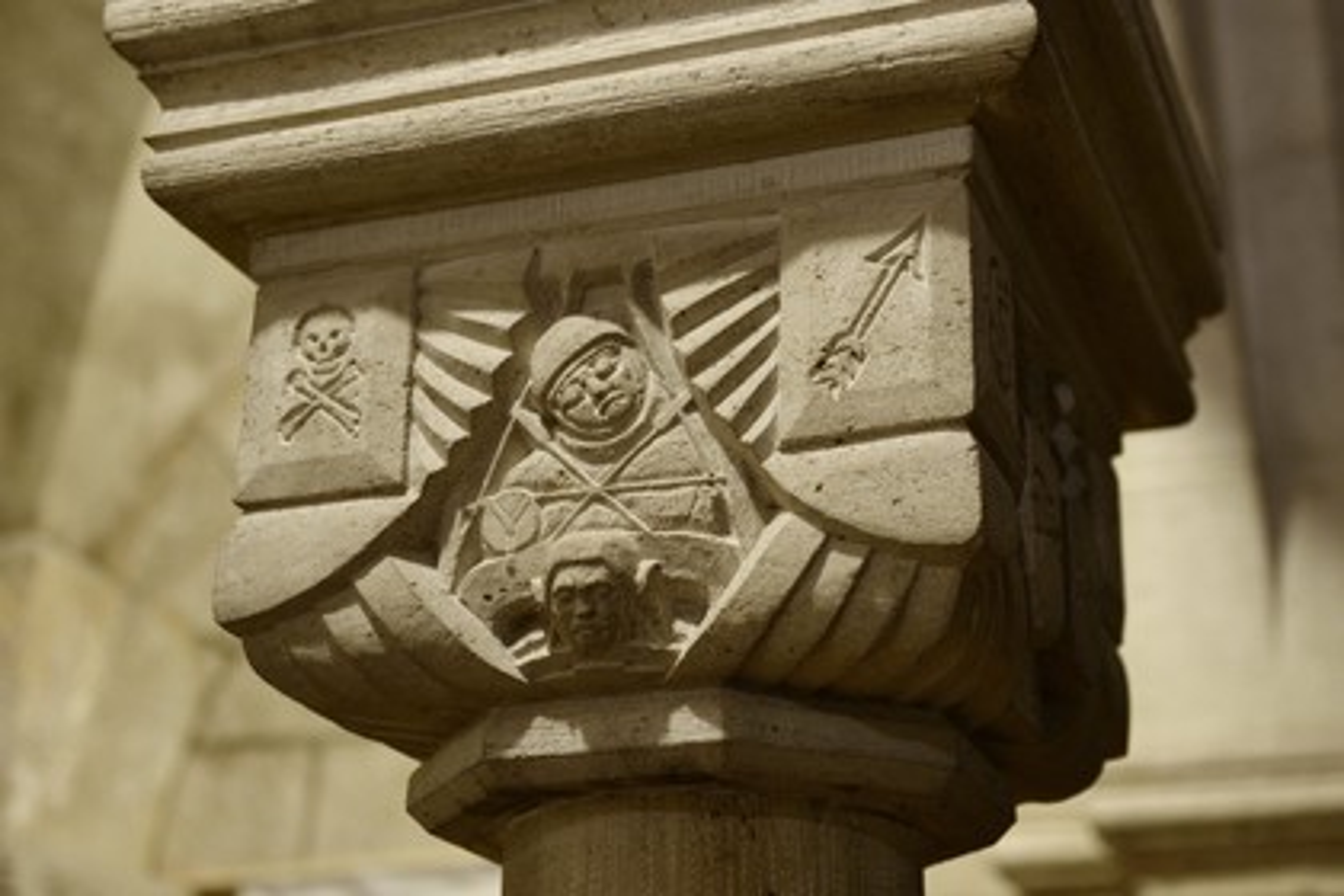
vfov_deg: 27.0
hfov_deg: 39.6
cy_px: 448
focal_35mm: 50
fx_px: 1867
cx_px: 672
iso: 1600
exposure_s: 1/30
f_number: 3.2
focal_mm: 50
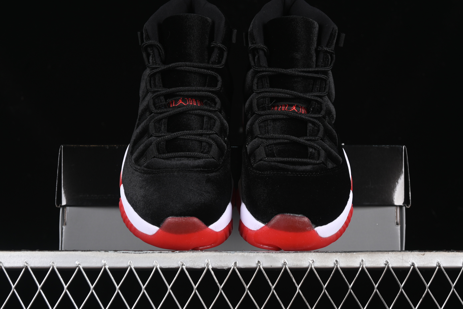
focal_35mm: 75
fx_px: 965
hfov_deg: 27.0
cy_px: 154
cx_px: 232
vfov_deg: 18.2
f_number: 6.3
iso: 160
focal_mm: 50
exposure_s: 1/50
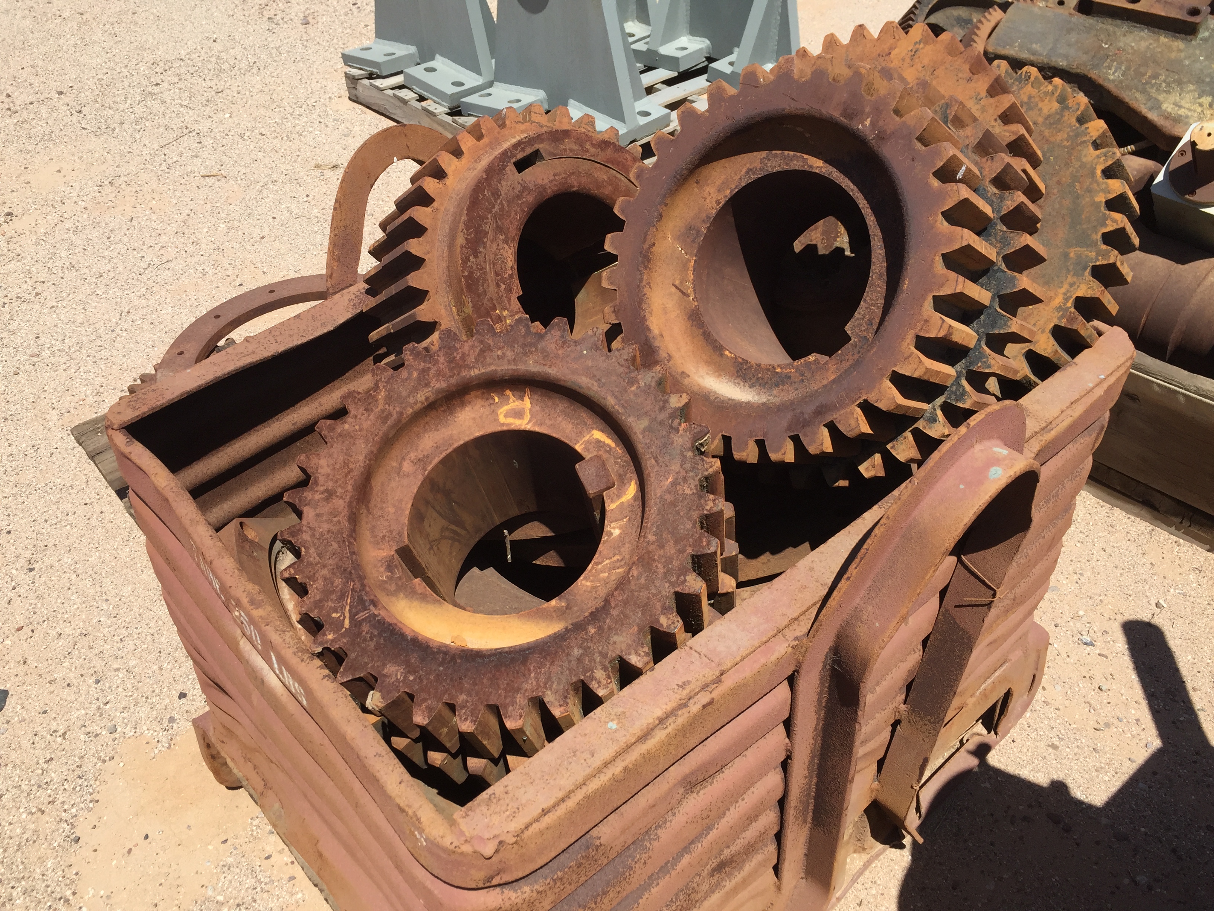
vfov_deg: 48.2
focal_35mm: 29
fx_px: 1017
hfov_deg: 61.7
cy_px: 456
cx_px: 607
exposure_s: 1/2475
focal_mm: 4.15
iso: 32
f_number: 2.2
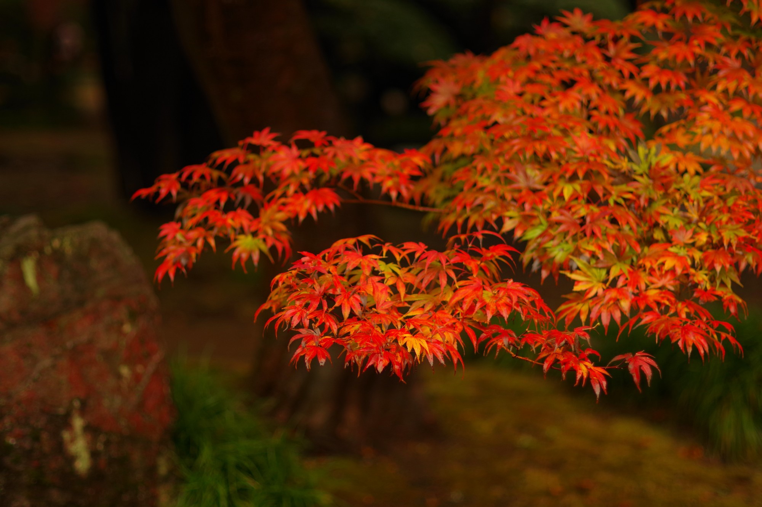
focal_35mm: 82
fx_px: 1745
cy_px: 254
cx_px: 381
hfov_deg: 24.6
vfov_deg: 16.5
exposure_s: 1/2000
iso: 200
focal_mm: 55
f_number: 1.8
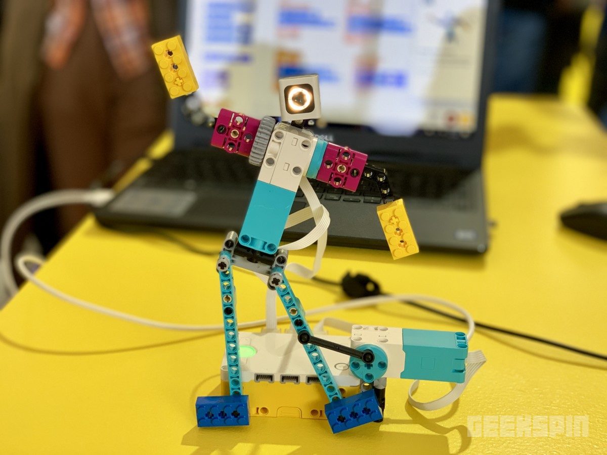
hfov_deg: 36.8
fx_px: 912
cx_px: 304
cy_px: 228
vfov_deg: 28.0
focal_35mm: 52
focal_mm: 6
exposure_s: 1/106
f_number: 2.4
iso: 80
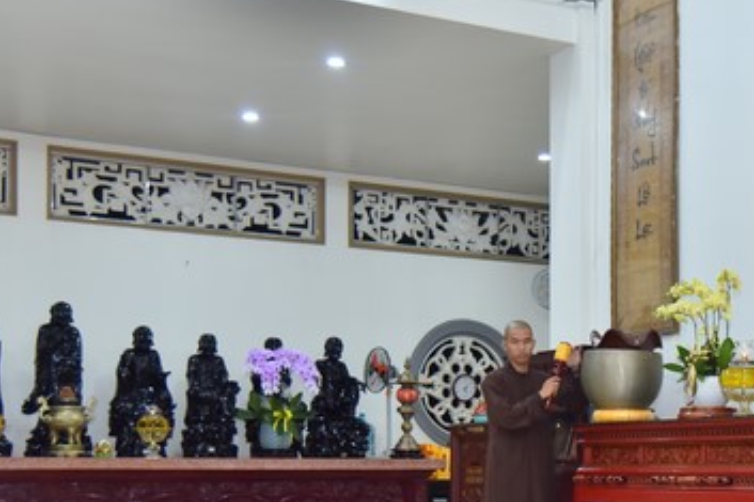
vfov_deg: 19.2
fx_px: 1465
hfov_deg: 28.4
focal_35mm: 70
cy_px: 415
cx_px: 583
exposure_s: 1/80
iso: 800
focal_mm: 38
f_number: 4
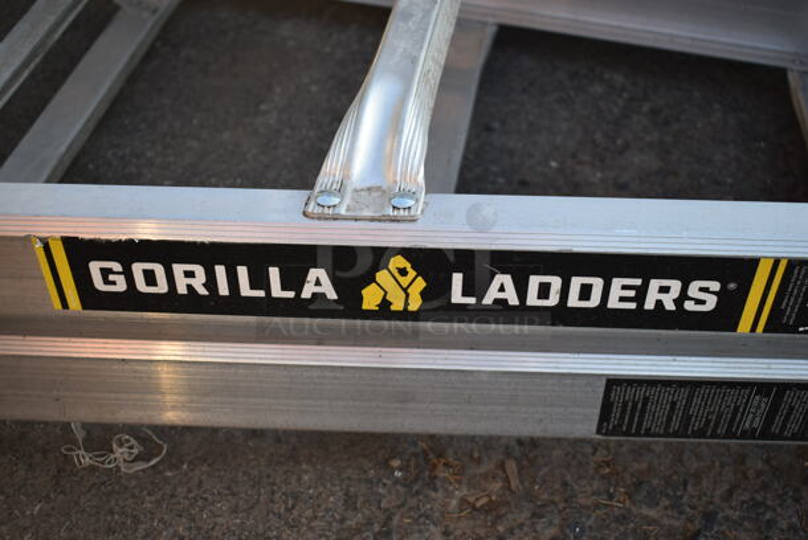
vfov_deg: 29.9
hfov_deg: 43.6
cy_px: 270
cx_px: 404
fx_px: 1011
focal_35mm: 45
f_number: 4.2
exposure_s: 1/125
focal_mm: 30
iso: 180
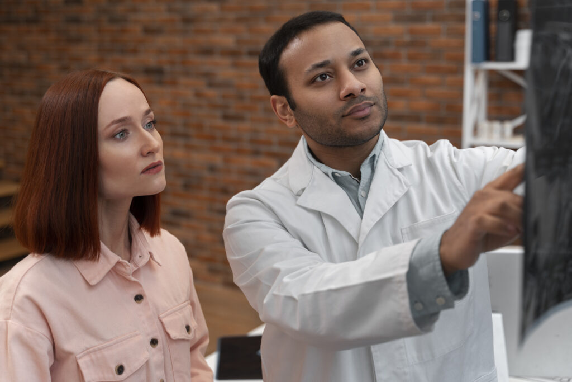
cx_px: 286
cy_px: 191
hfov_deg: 41.1
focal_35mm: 48
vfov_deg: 28.1
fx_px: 763
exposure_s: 1/160
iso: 400
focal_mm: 48
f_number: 2.8
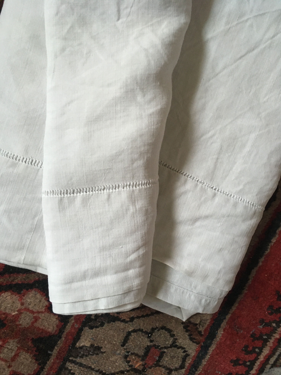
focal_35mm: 29
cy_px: 188
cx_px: 140
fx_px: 314
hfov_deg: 48.2
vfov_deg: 61.7
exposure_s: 1/33
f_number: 2.2
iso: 200
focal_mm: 4.15
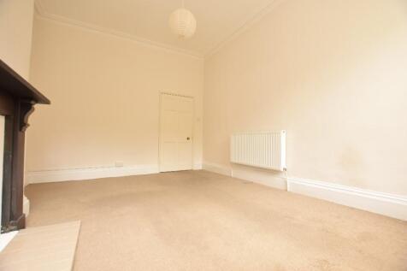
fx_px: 170
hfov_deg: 100.4
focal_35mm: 15
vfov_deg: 77.3
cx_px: 204
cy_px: 136
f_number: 4.5
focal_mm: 10
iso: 100
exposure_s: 1/25
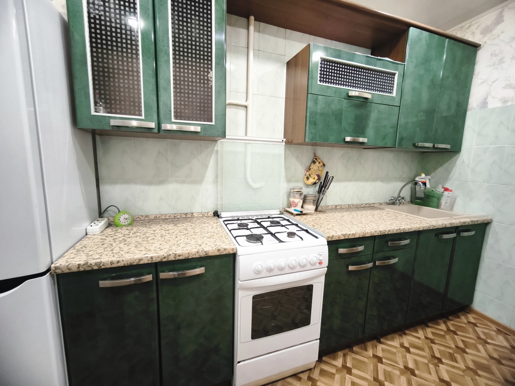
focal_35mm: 15
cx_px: 258
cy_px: 193
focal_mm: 1.91
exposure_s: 1/33.3
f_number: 2.2
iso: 500
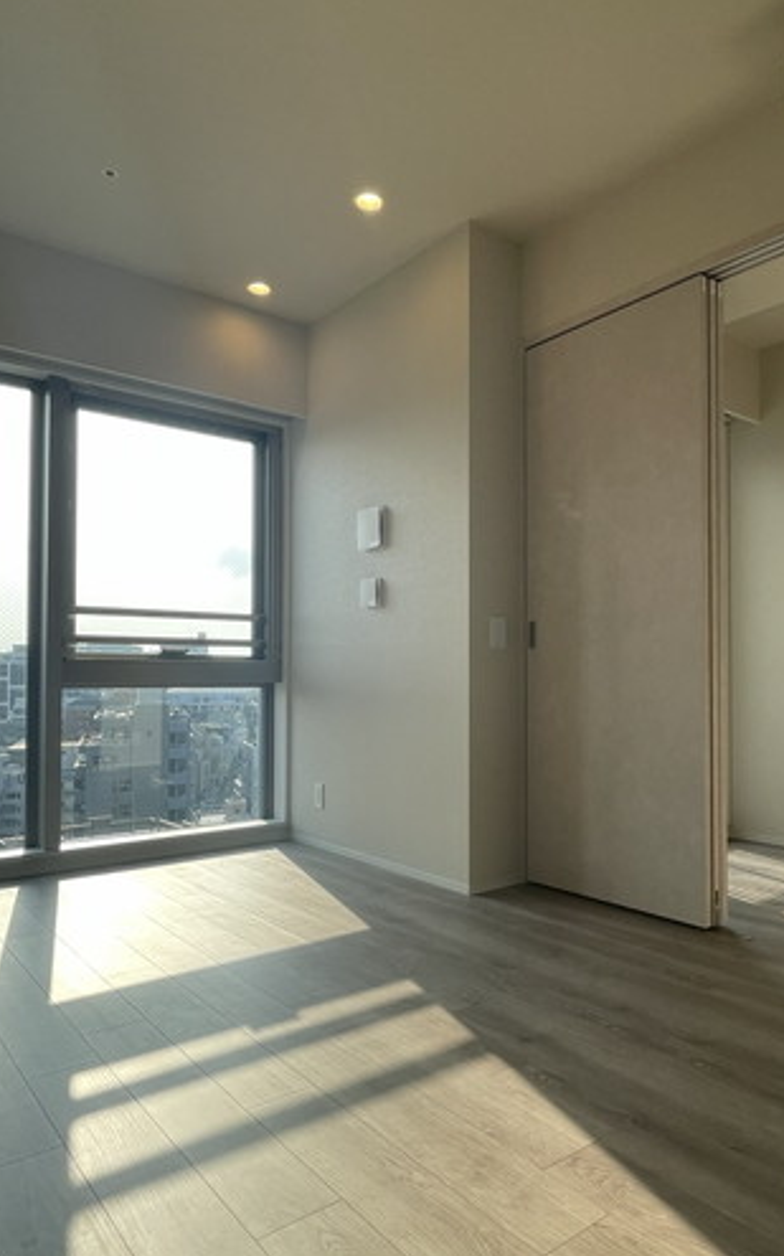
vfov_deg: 74.7
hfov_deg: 50.6
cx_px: 477
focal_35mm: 24
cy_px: 662
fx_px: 821
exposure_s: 1/272
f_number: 2.4
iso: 25
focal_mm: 1.55
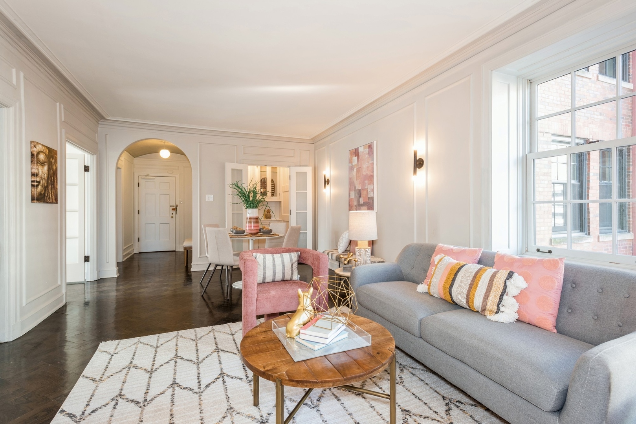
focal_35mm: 17
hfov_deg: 93.3
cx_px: 318
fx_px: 300
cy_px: 212
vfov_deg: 70.5
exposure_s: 1/10
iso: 400
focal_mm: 17
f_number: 8
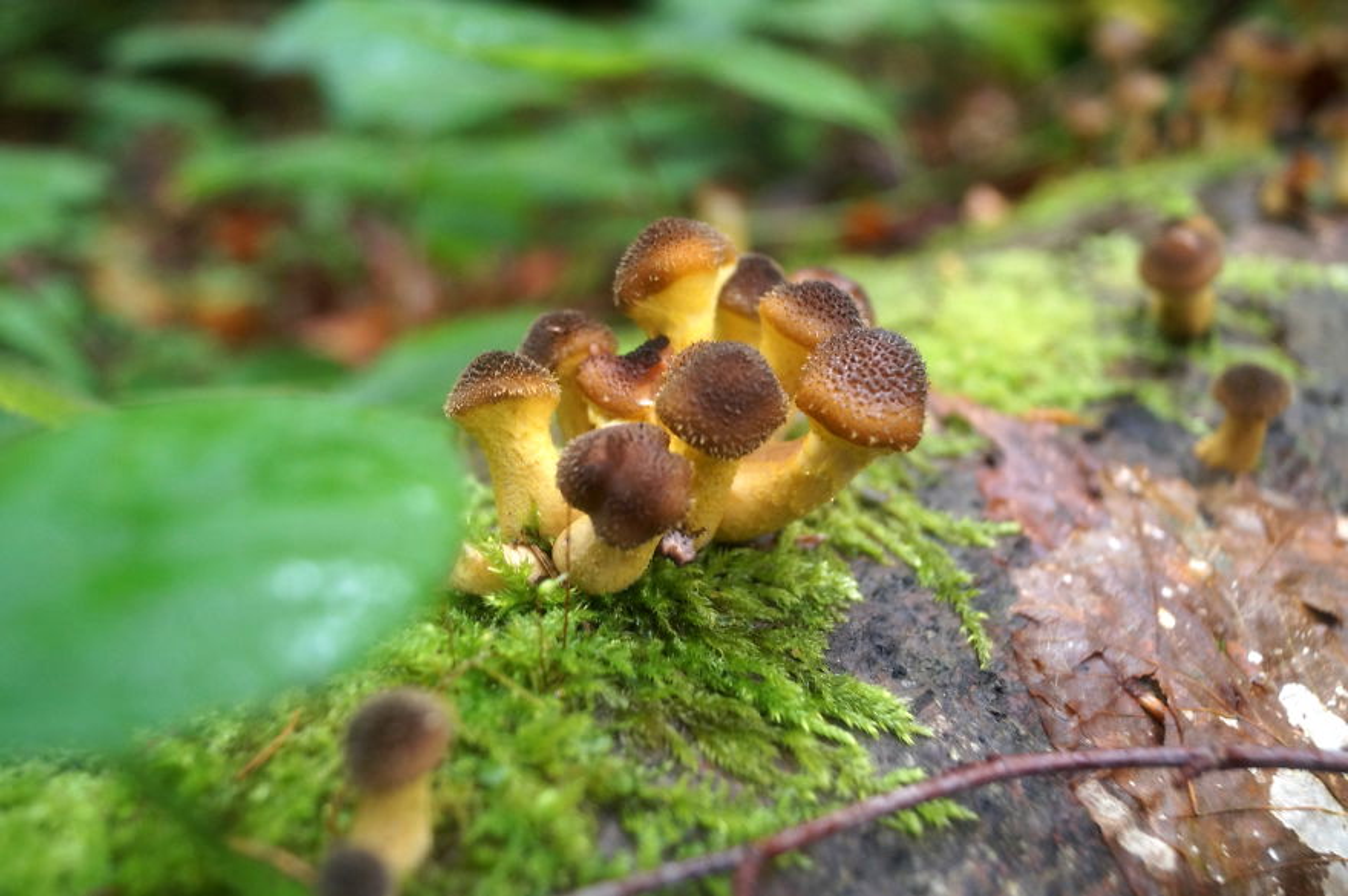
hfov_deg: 49.6
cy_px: 448
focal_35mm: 39
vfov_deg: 34.1
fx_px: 1459
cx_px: 674
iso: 800
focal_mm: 26
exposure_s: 1/40
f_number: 4
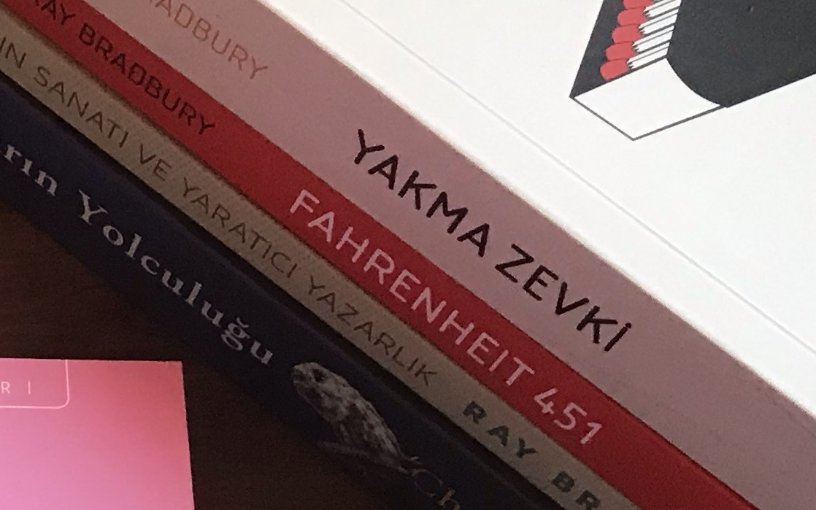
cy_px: 843
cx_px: -357
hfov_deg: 17.7
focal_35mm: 107
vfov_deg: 11.5
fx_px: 2380
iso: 32
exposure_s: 1/25
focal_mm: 3.99
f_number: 1.8
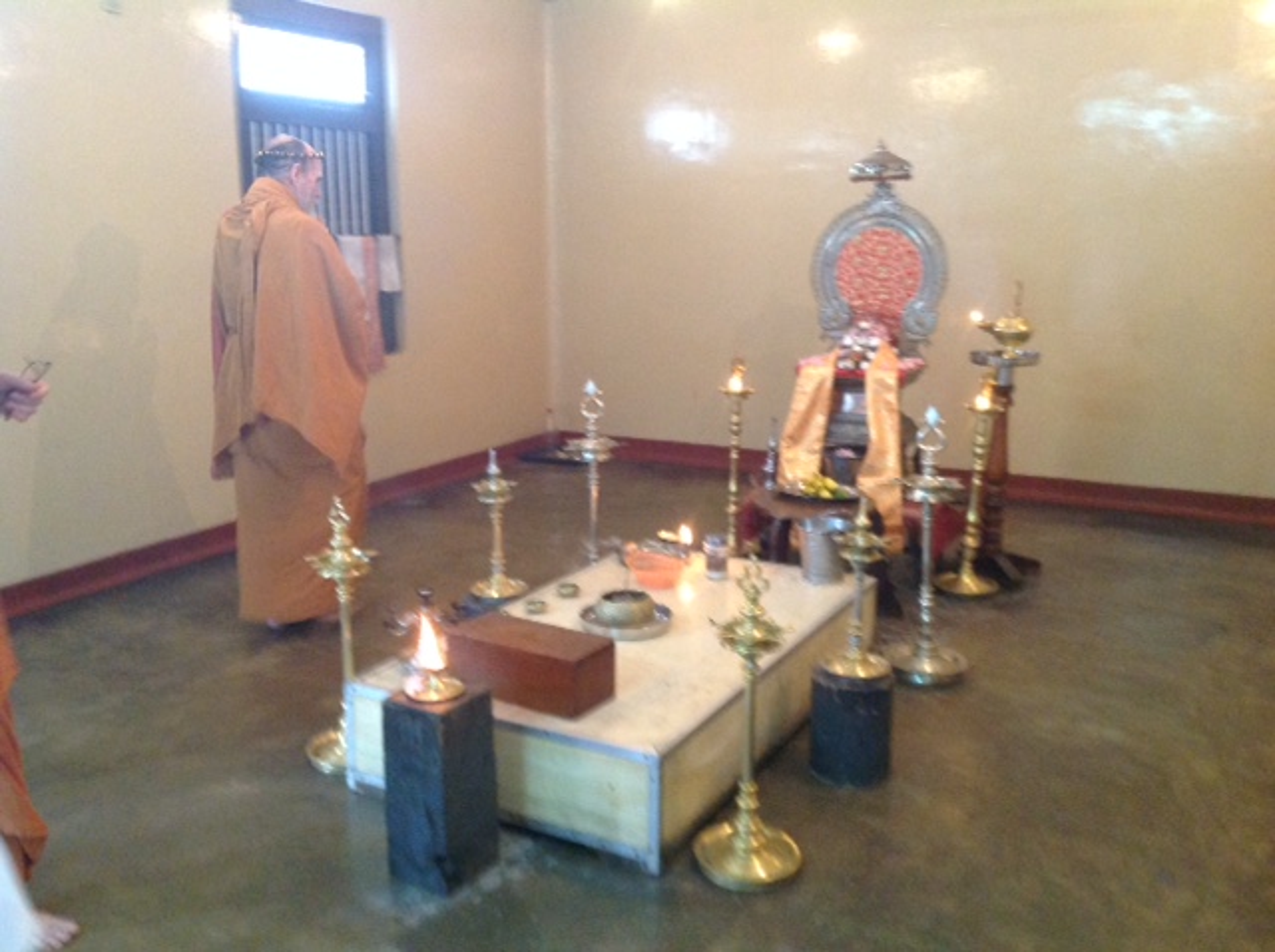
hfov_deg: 52.7
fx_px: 1287
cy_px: 476
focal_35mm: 35
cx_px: 638
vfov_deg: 40.6
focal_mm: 4.28
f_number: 2.4
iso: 320
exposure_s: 1/15
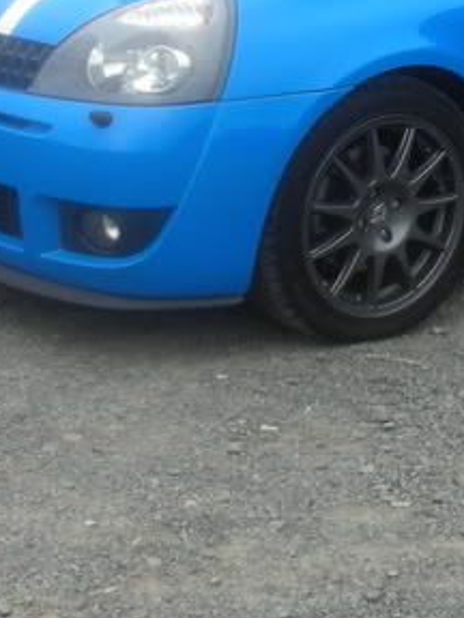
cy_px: 17
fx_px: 2288
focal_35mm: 128
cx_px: 505
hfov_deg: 11.4
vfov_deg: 15.2
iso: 50
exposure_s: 1/72.3
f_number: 3.5
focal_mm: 7.7
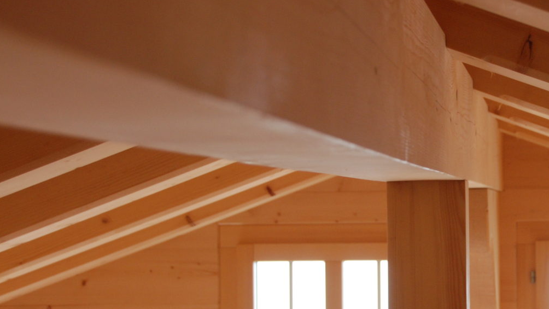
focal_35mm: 93
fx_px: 1355
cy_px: 174
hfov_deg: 22.6
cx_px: 433
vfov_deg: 13.0
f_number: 4.2
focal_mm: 29
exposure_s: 1/50
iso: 400
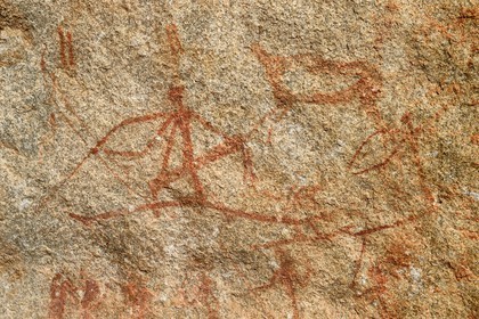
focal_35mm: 62
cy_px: 160
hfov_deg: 32.4
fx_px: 825
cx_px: 240
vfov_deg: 21.9
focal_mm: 62
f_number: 11
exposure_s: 1/400
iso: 250
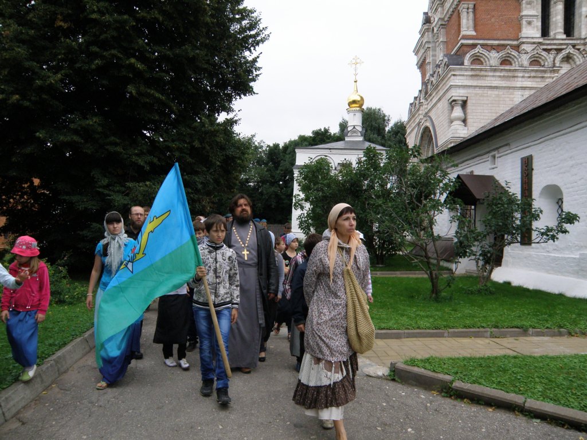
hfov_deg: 67.3
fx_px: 441
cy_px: 220
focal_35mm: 26
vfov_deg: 53.1
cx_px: 294
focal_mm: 4.6
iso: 160
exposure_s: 1/640
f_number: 2.8
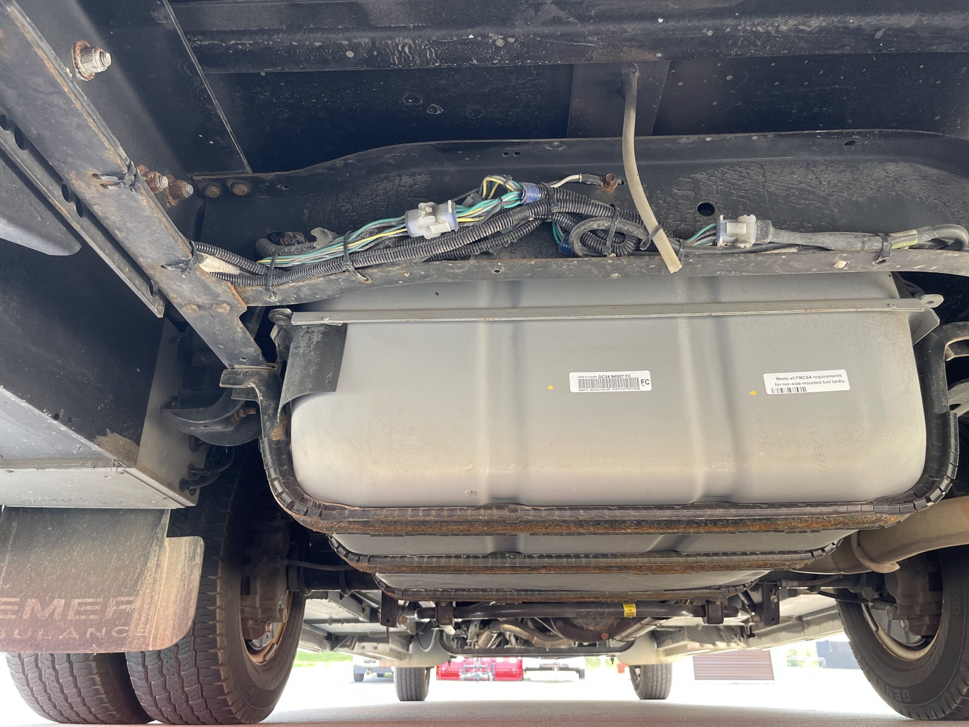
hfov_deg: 67.3
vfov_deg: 53.1
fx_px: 728
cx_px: 484
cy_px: 364
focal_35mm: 26
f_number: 1.6
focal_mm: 5.1
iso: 100
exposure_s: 1/121
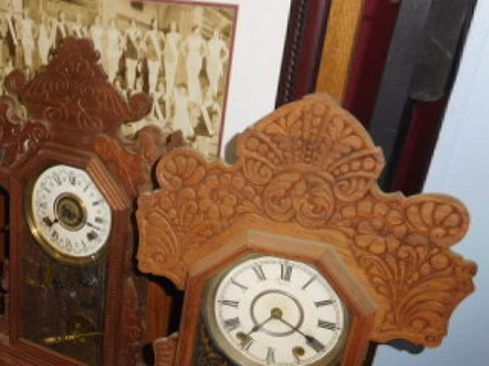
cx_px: 17
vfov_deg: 28.4
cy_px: 299
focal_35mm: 50
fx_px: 706
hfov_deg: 35.1
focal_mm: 4.5
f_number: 3.4
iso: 200
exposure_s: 1/30
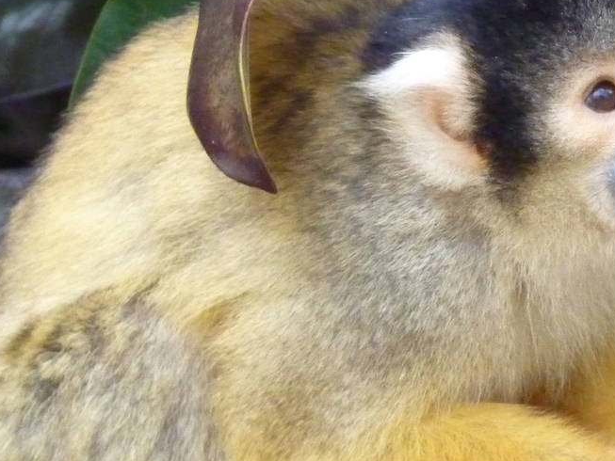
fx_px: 11319
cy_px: 357
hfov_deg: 3.1
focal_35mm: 637
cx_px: 508
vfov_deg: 2.3
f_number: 4.7
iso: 800
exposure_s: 1/200
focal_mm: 42.6
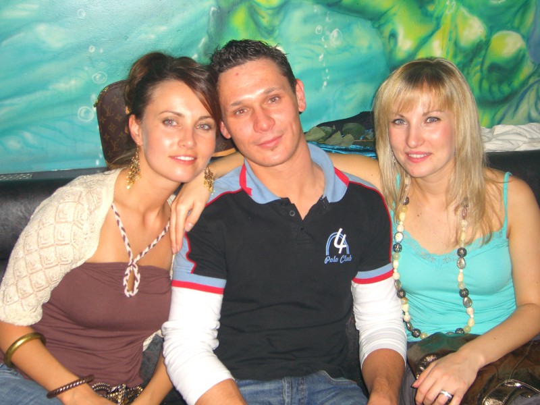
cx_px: 270
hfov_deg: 41.2
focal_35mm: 46
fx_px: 718
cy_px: 202
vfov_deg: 31.5
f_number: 3.1
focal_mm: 9.5
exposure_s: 1/60
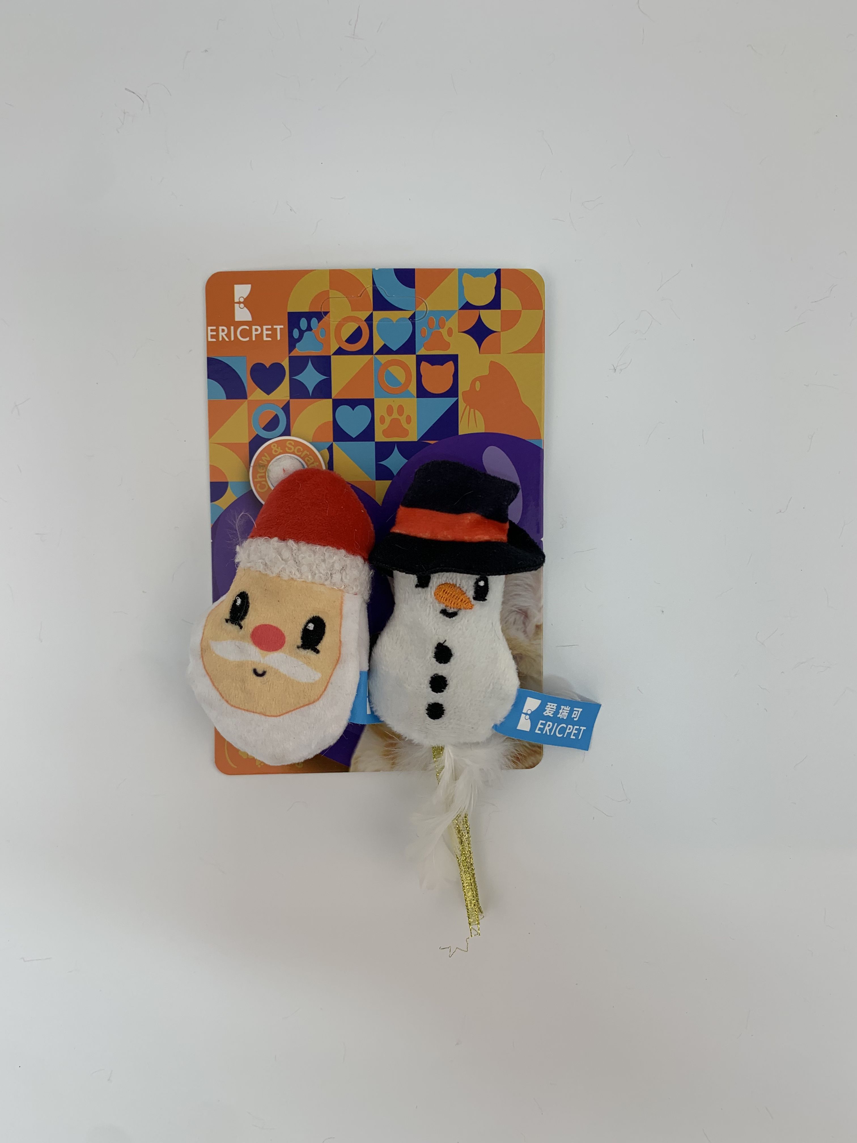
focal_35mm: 26
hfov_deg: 53.1
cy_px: 572
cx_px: 428
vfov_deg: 67.3
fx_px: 858
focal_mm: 4.25
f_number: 1.8
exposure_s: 1/171
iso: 25
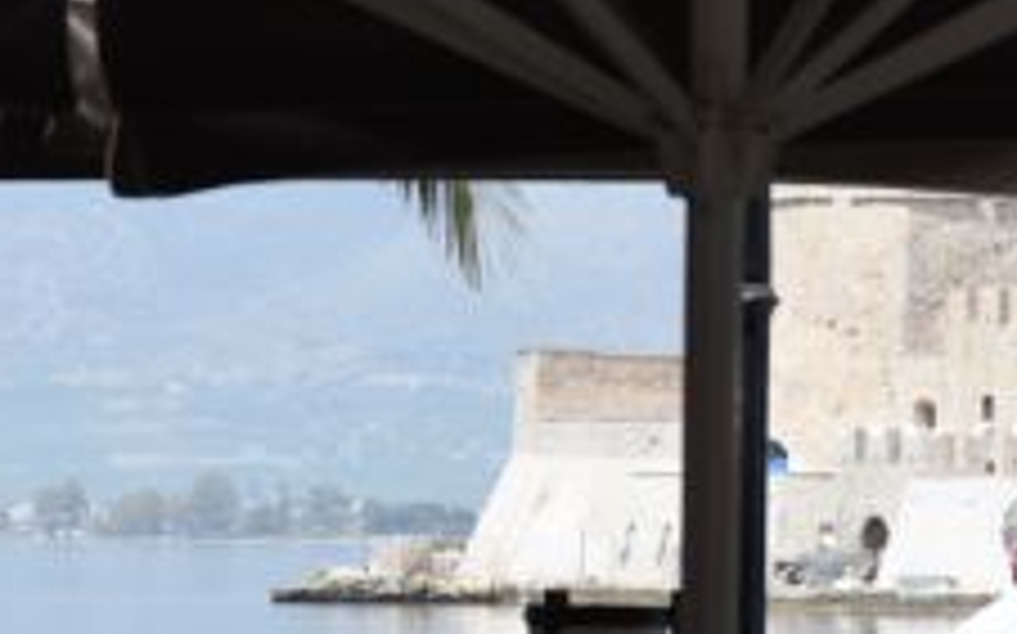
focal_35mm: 503
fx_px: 13934
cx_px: 842
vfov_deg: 2.6
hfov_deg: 4.2
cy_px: 196
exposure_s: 1/1250
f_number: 9
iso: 500
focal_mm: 116
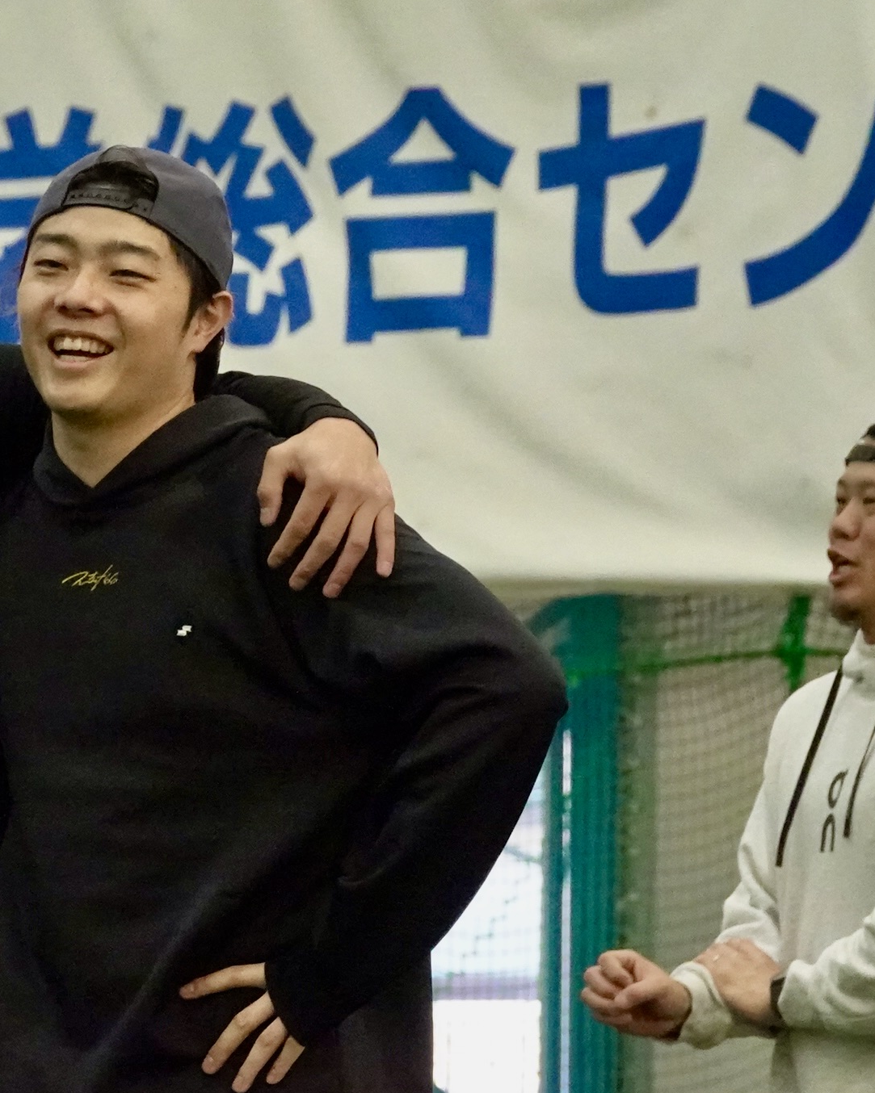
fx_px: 13435
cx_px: -7
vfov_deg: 4.7
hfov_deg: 3.7
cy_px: 736
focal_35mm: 415
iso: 2500
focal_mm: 56.39
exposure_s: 1/800
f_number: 4
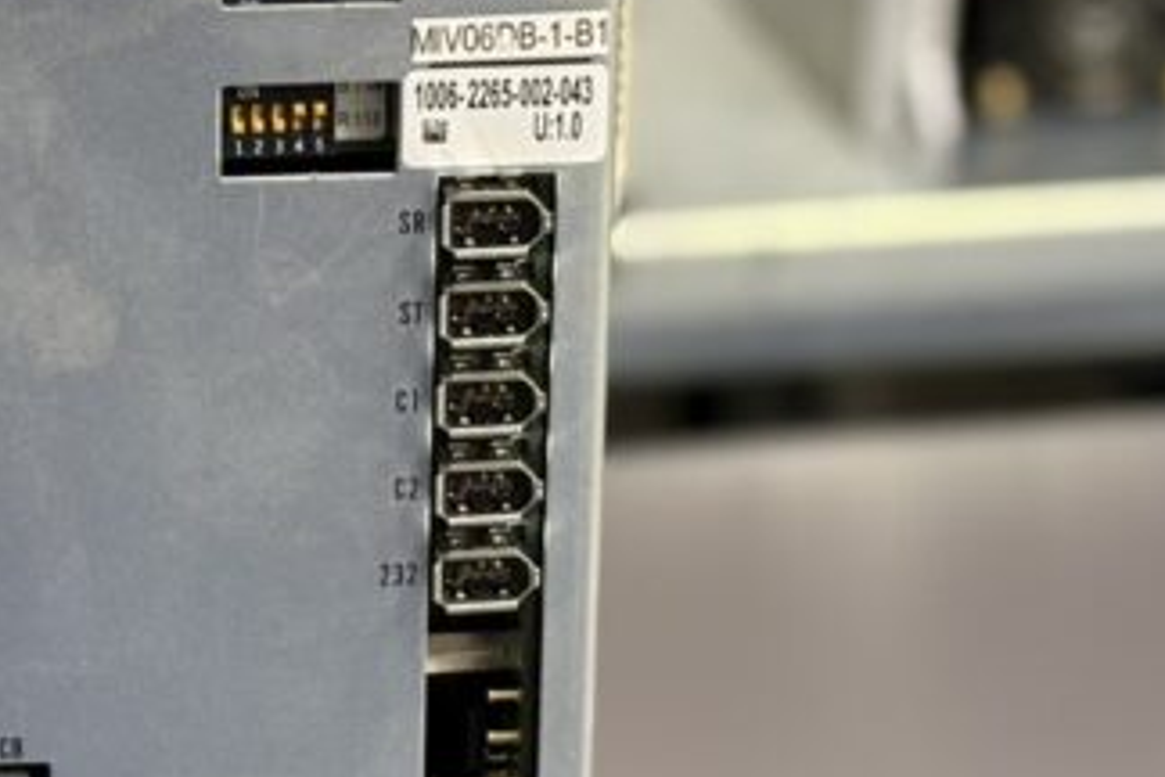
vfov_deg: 8.7
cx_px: 29
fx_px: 5113
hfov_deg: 12.9
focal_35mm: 158
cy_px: 579
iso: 250
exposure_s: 1/33
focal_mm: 6.76
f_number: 1.78
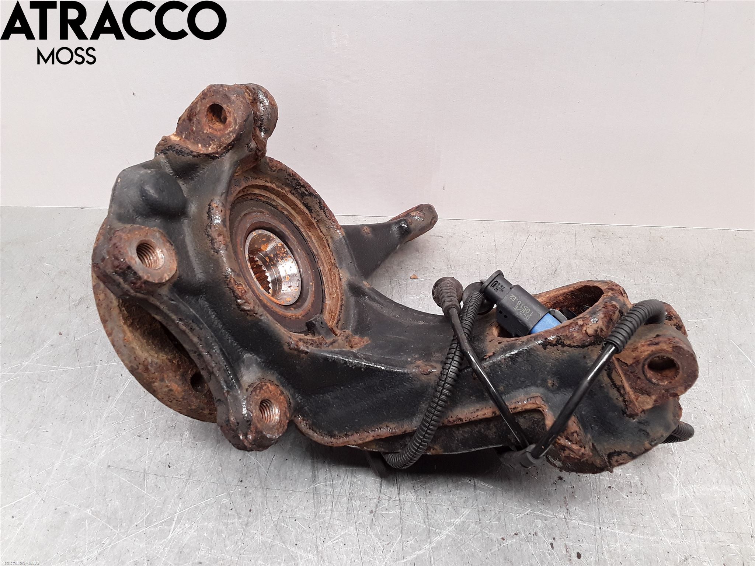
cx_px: 378
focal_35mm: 28
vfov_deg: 49.7
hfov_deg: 63.4
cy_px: 283
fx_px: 611
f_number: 1.9
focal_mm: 2.91
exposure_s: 1/50
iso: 64
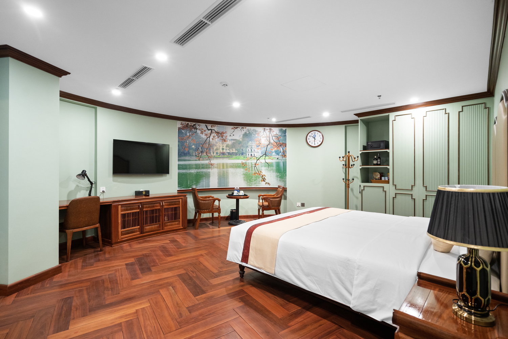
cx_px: 254
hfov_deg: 96.7
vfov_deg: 73.7
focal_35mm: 16
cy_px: 170
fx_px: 226
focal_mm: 16
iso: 1000
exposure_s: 1/30
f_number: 4
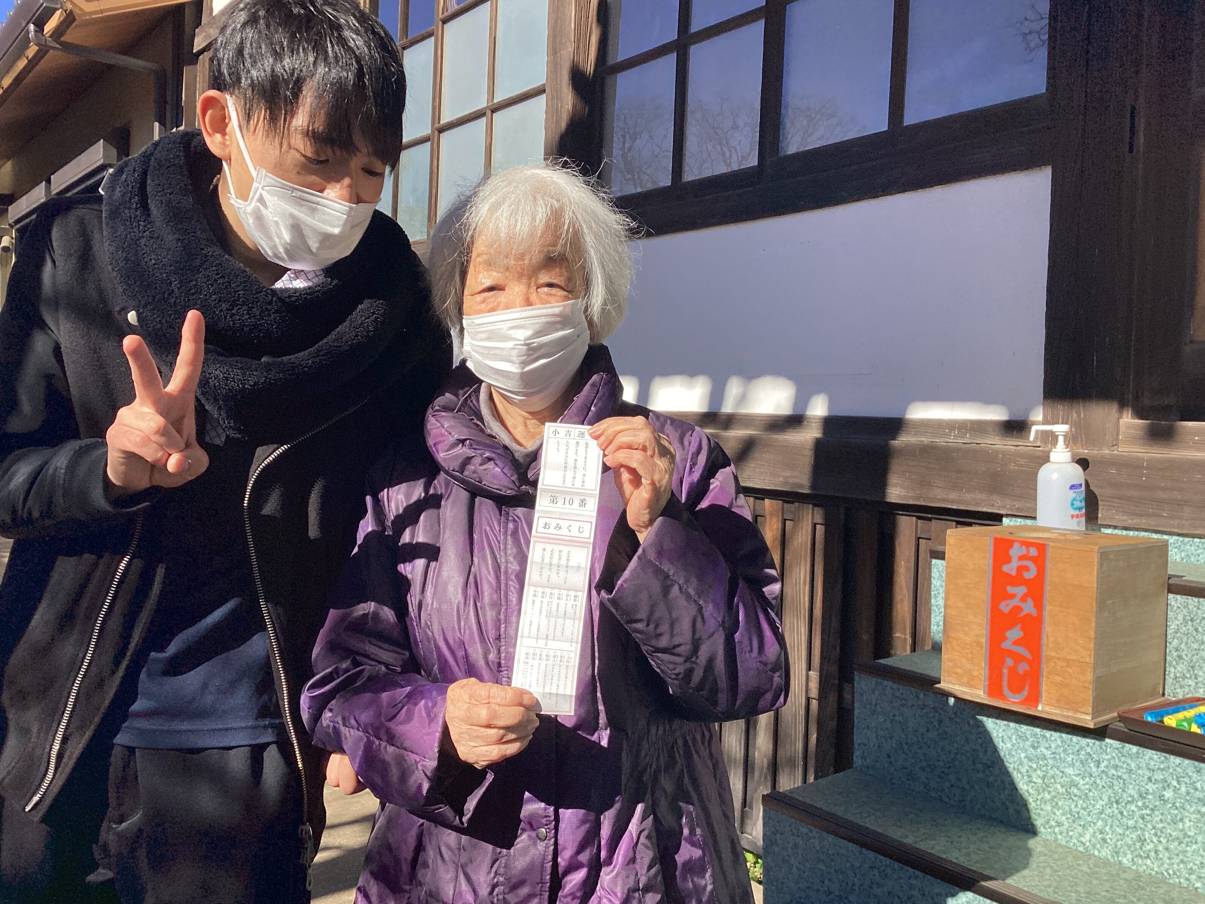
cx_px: 621
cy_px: 440
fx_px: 1114
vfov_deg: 44.2
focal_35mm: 32
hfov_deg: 56.8
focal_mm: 3.3
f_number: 2.4
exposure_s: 1/1381
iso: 25
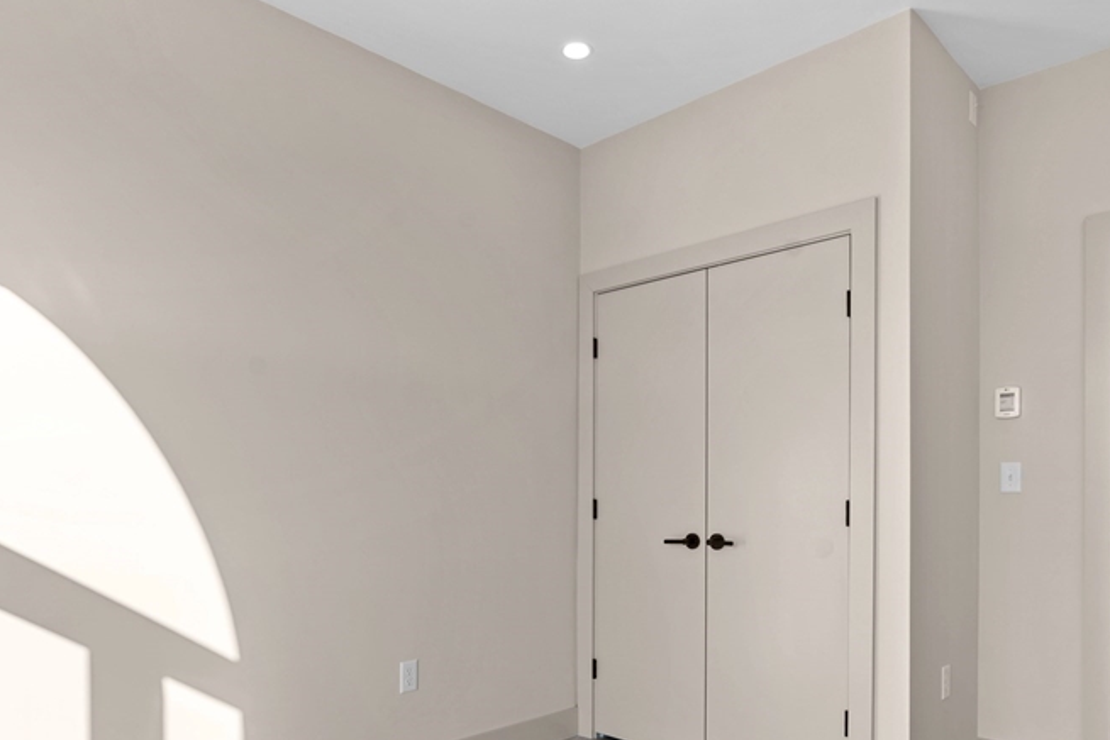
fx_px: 771
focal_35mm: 25
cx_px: 593
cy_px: 504
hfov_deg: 71.4
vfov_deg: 50.2
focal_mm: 16
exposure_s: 1/8
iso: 100
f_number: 8
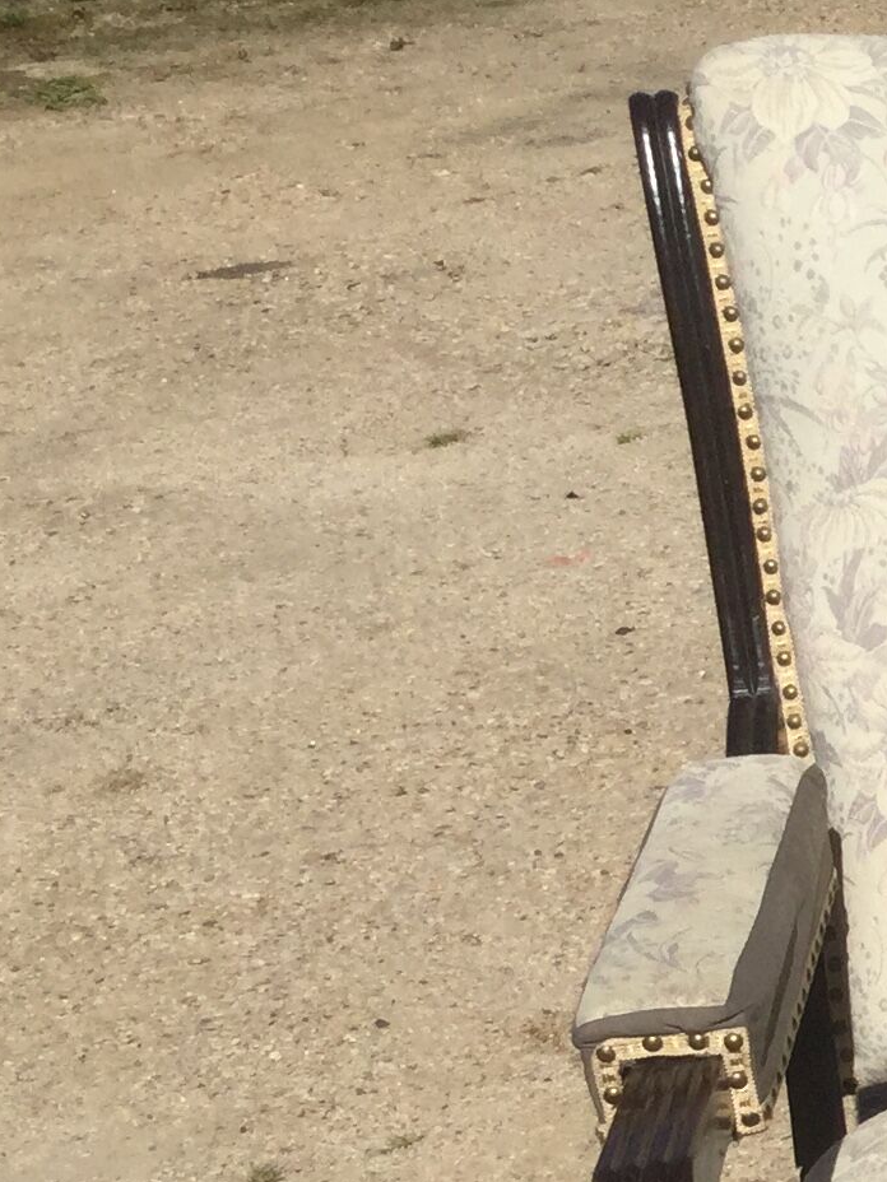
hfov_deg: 12.2
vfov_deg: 17.9
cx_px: 1727
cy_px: 943
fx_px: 3724
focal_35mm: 109
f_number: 2.4
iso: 25
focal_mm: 3.3
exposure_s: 1/2809
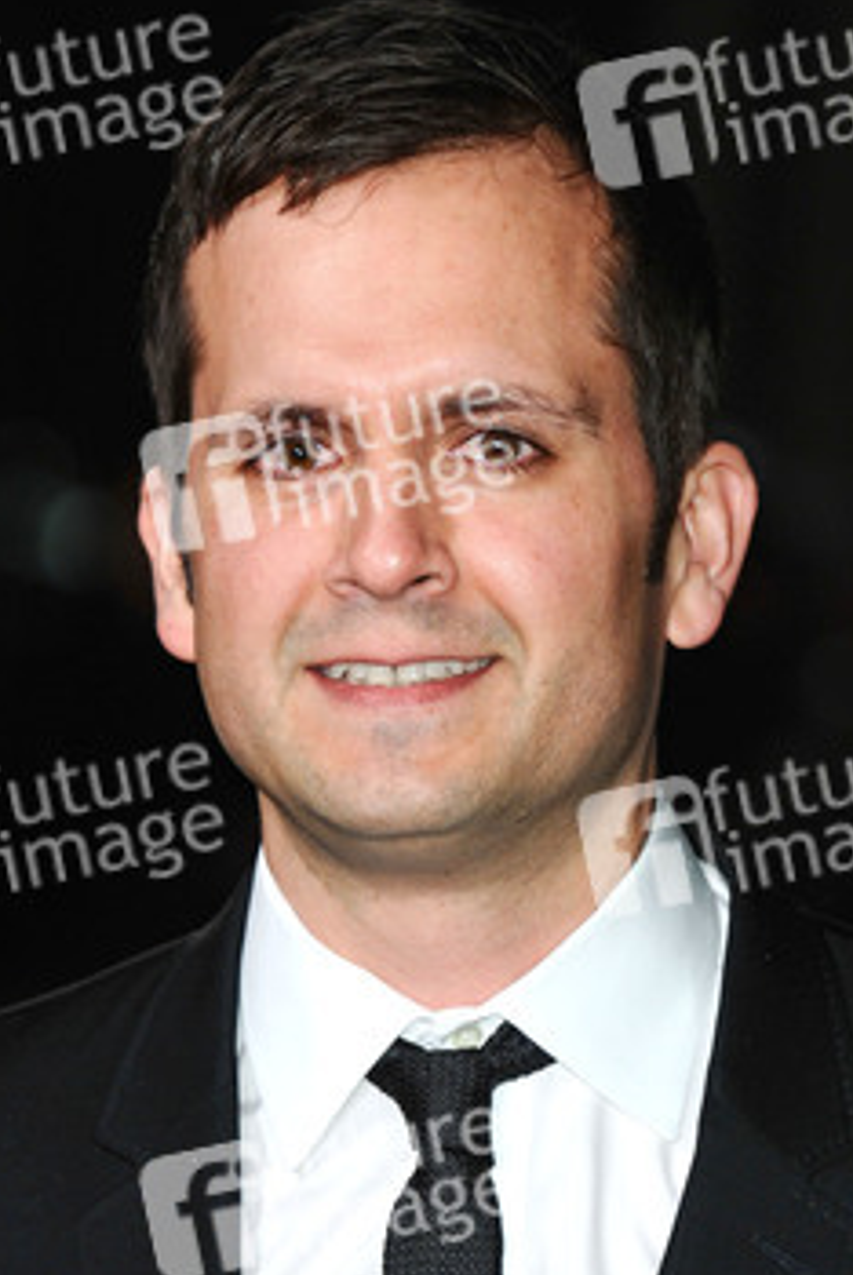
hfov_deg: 5.5
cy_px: 648
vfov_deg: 8.3
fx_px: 8817
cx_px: 436
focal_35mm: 249
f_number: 4.5
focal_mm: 145
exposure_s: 1/250
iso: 320
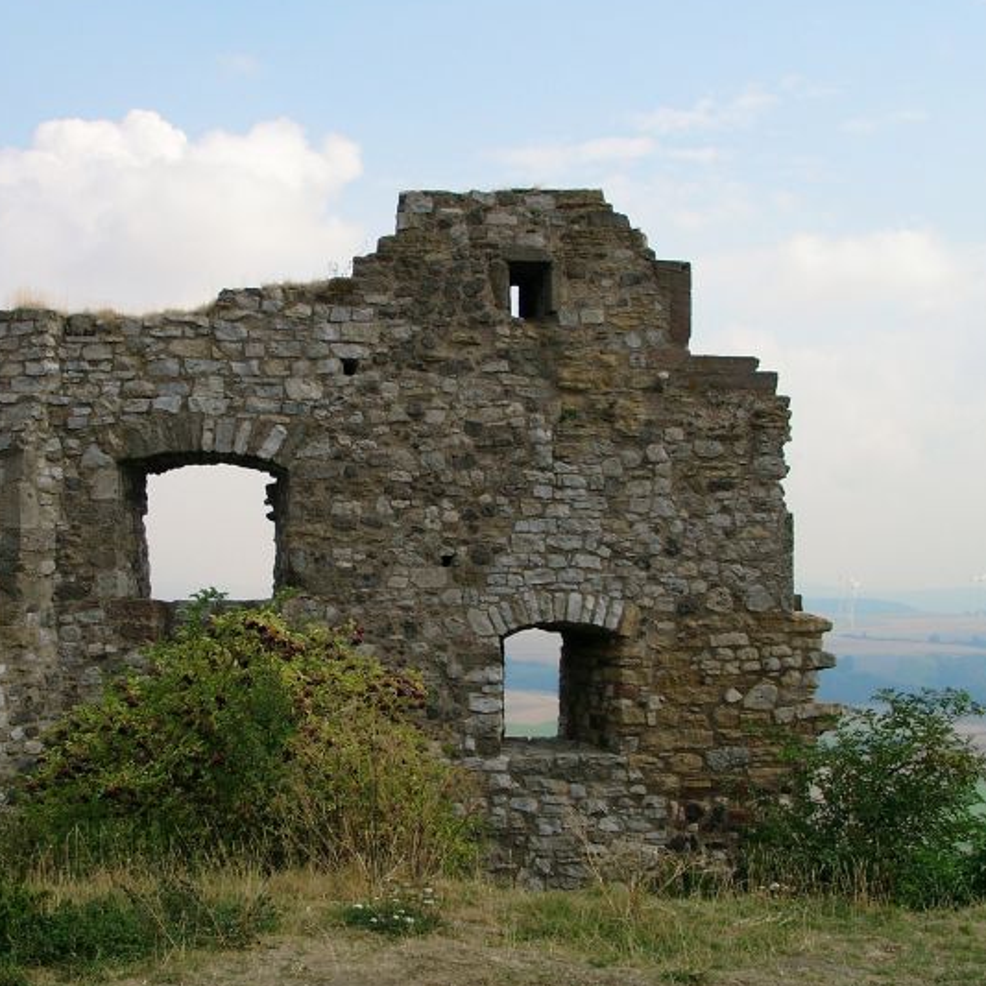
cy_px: 500
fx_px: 1450
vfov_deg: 37.6
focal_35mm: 45
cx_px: 334
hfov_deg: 37.2
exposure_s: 1/901
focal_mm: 7.13
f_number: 4
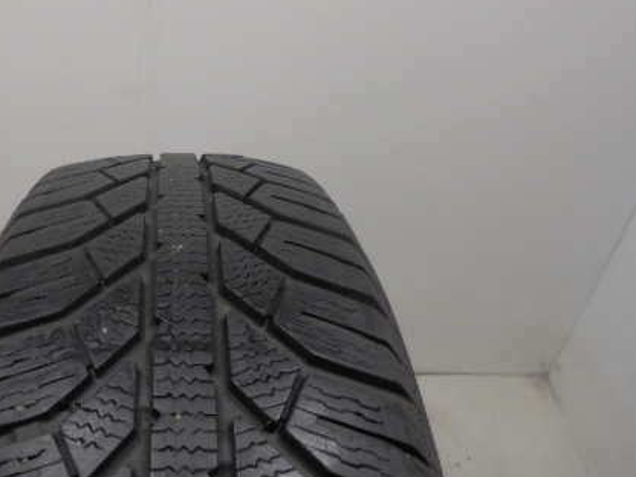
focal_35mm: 40
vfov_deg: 35.8
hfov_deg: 45.2
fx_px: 735
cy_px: 179
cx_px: 157
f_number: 3.5
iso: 100
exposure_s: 1/30
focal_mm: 4.6
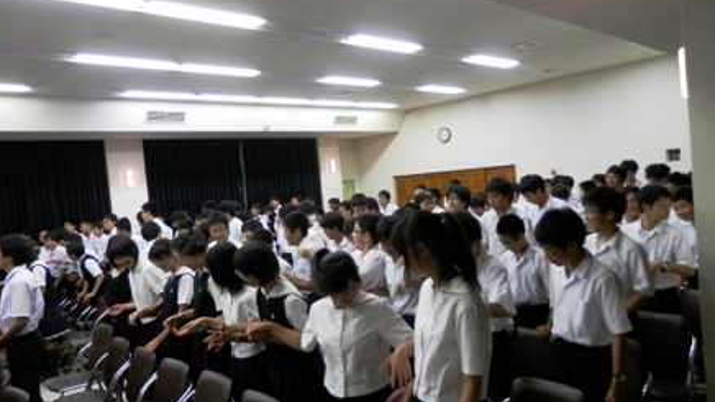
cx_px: 353
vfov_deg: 41.5
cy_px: 200
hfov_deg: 67.9
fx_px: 531
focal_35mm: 28
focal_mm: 4.5
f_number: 3
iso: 160
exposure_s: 1/30
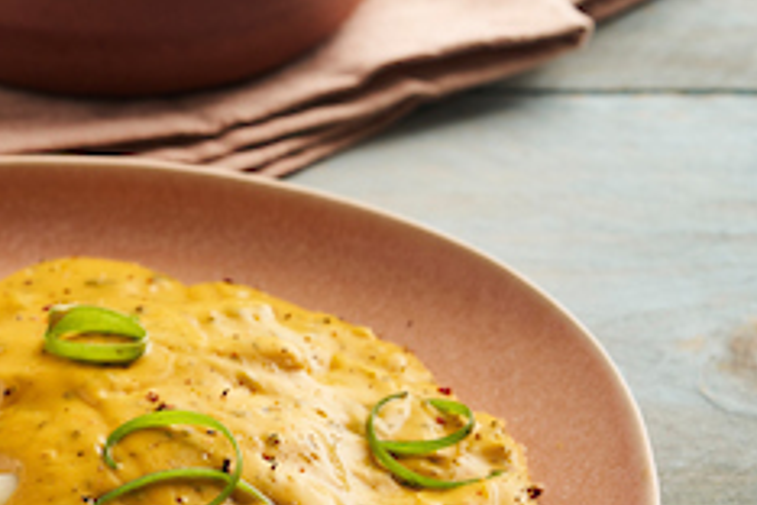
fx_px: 4857
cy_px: 359
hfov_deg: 8.8
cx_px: -120
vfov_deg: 5.9
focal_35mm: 231
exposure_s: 1/125
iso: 200
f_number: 5.6
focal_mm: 90
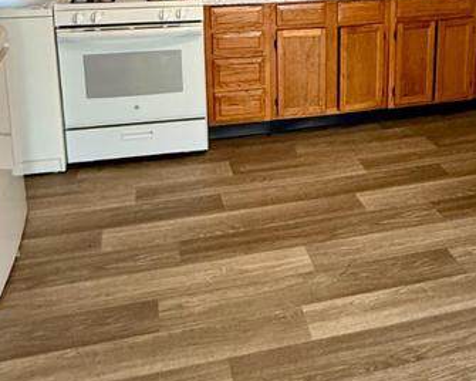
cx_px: 314
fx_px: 620
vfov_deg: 32.5
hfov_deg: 41.5
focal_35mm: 44
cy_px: 43
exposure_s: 1/60
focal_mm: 2.22
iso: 640
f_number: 2.2
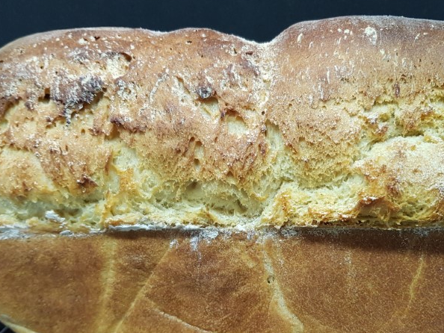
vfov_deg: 40.4
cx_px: 265
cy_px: 213
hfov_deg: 52.3
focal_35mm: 35
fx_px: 449
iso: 160
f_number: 1.7
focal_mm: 4.2
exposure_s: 1/50
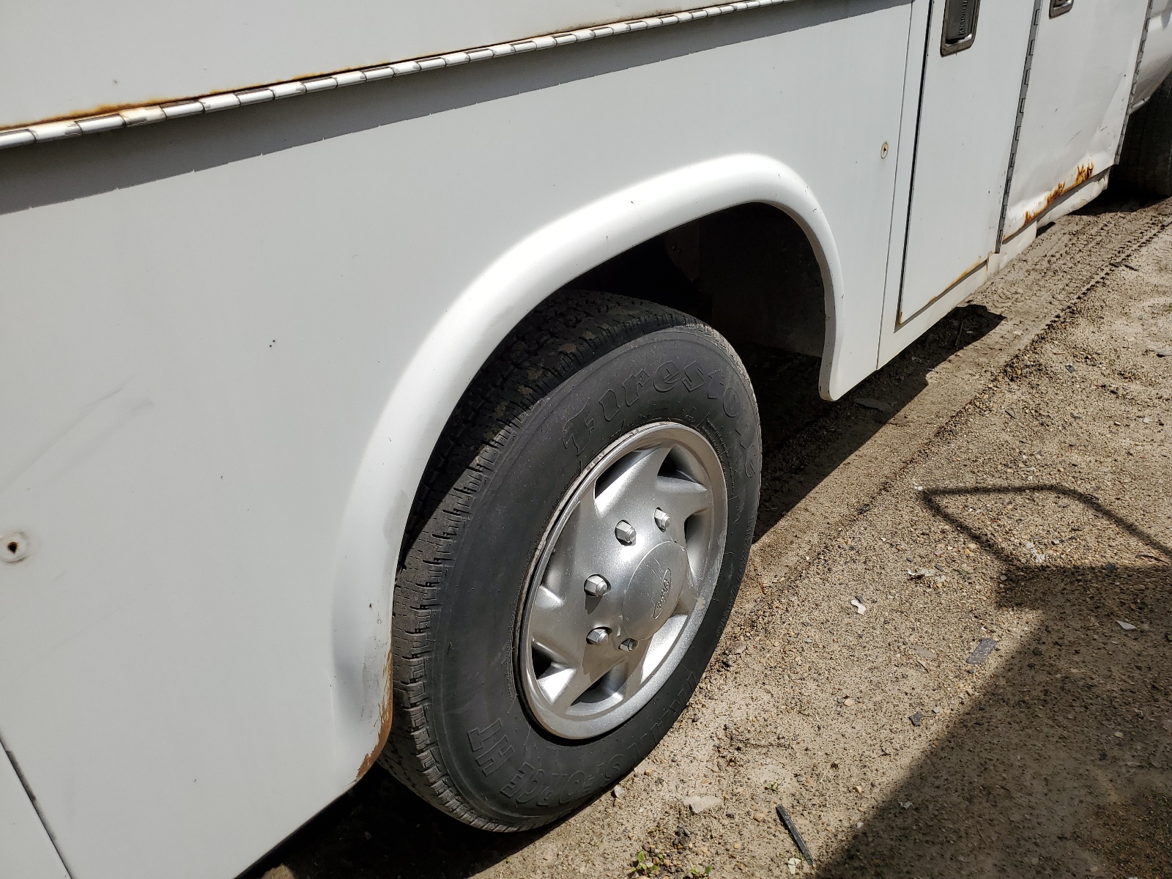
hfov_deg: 67.3
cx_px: 586
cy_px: 440
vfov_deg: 53.1
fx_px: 880
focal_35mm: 26
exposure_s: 1/10000
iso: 50
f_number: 1.5
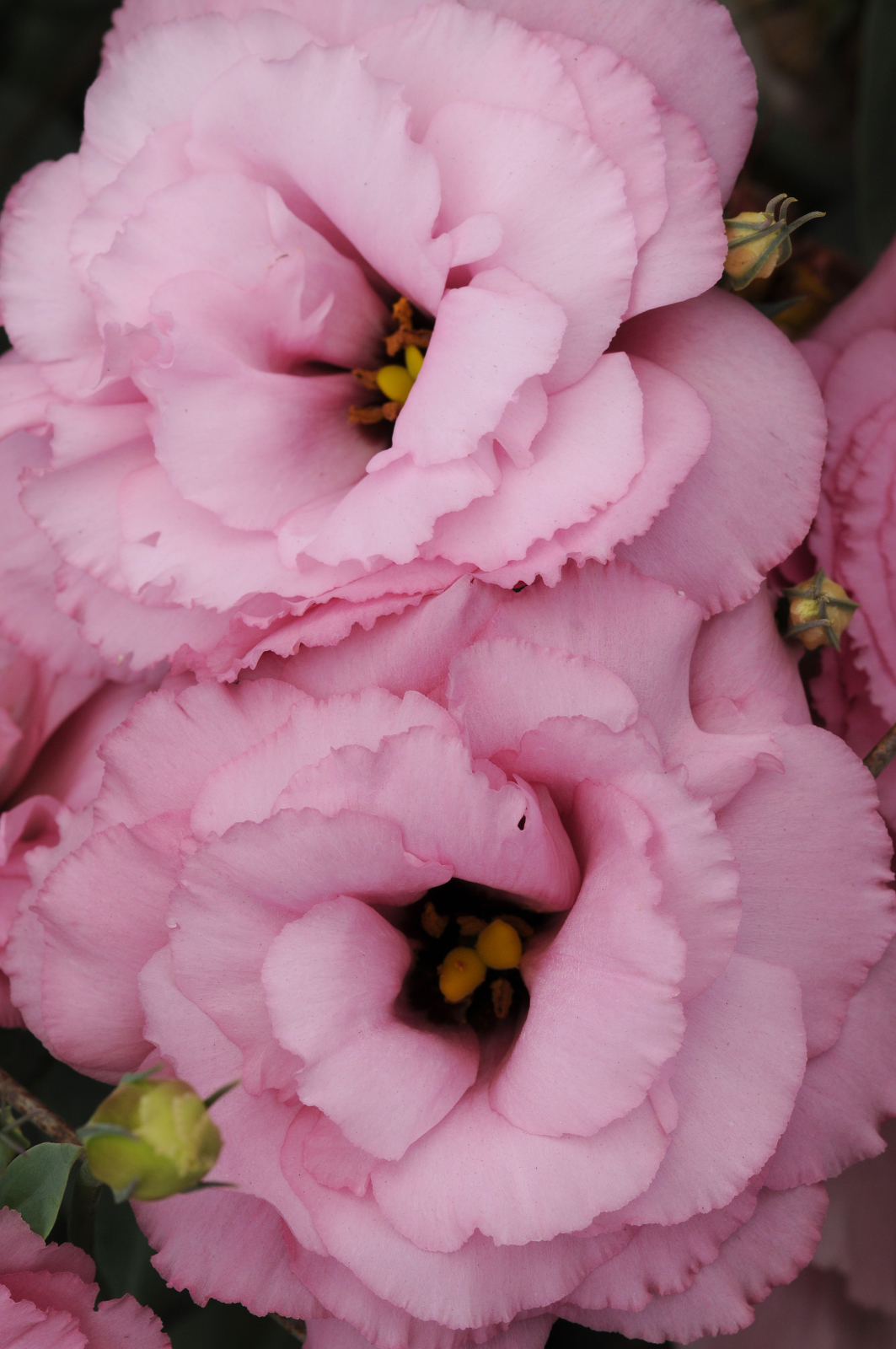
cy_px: 674
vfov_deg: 13.1
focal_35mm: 158
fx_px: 5894
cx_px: 448
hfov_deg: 8.7
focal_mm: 105
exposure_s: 1/100
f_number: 16
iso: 200
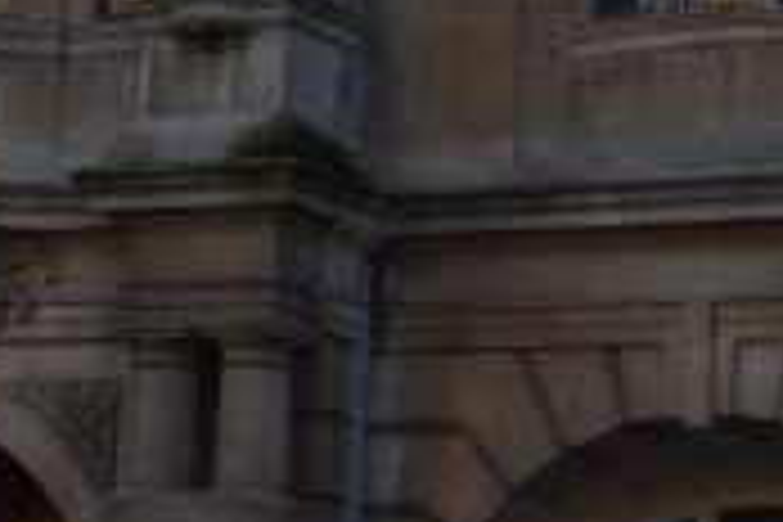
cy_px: -756
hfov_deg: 11.6
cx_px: 153
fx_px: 3849
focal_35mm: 177
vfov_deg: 7.3
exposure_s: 1/1000
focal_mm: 20
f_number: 3.5
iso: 200
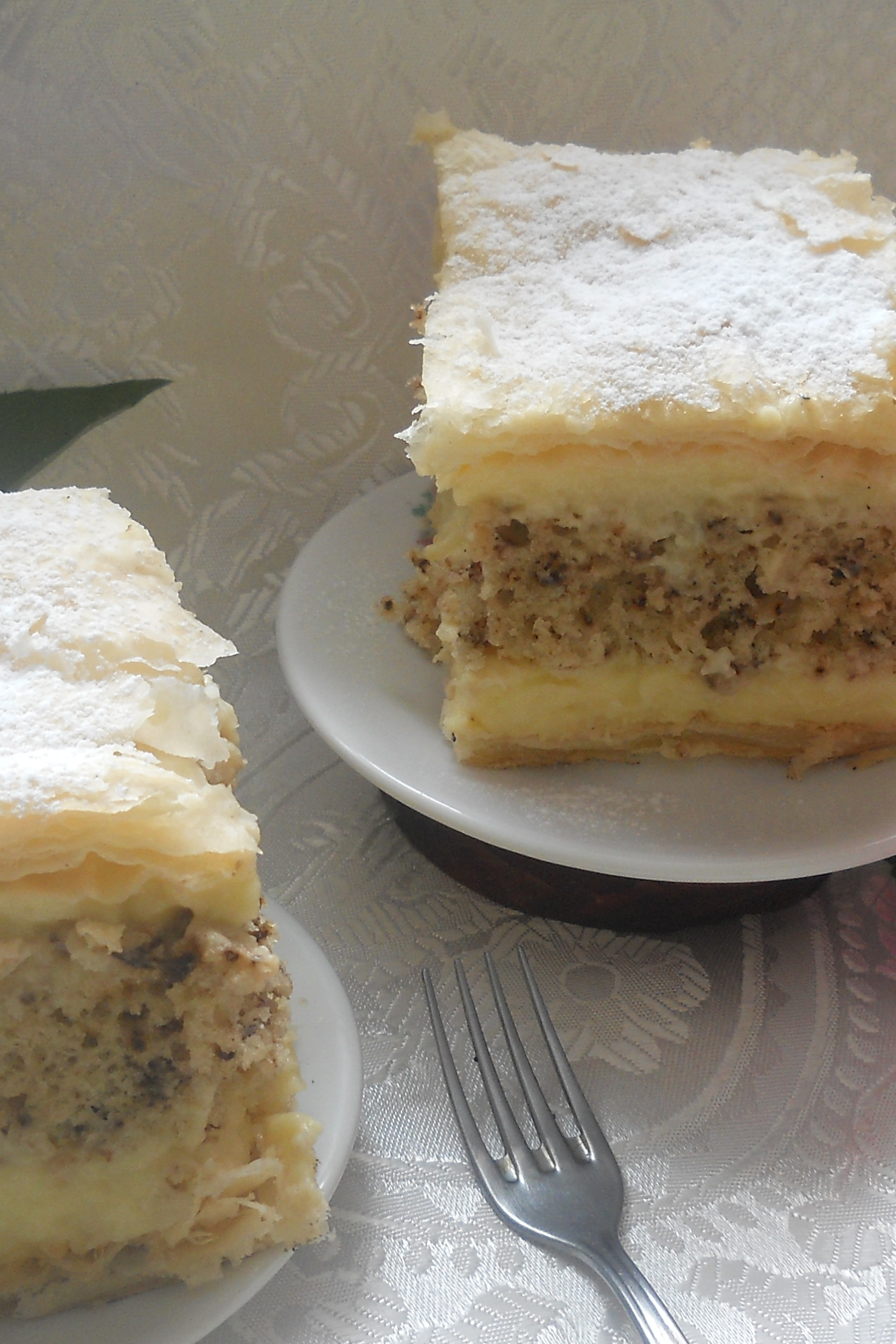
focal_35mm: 63
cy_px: 724
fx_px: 2351
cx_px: 535
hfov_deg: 21.5
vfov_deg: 31.9
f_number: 3.1
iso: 125
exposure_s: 1/30
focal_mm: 6.72
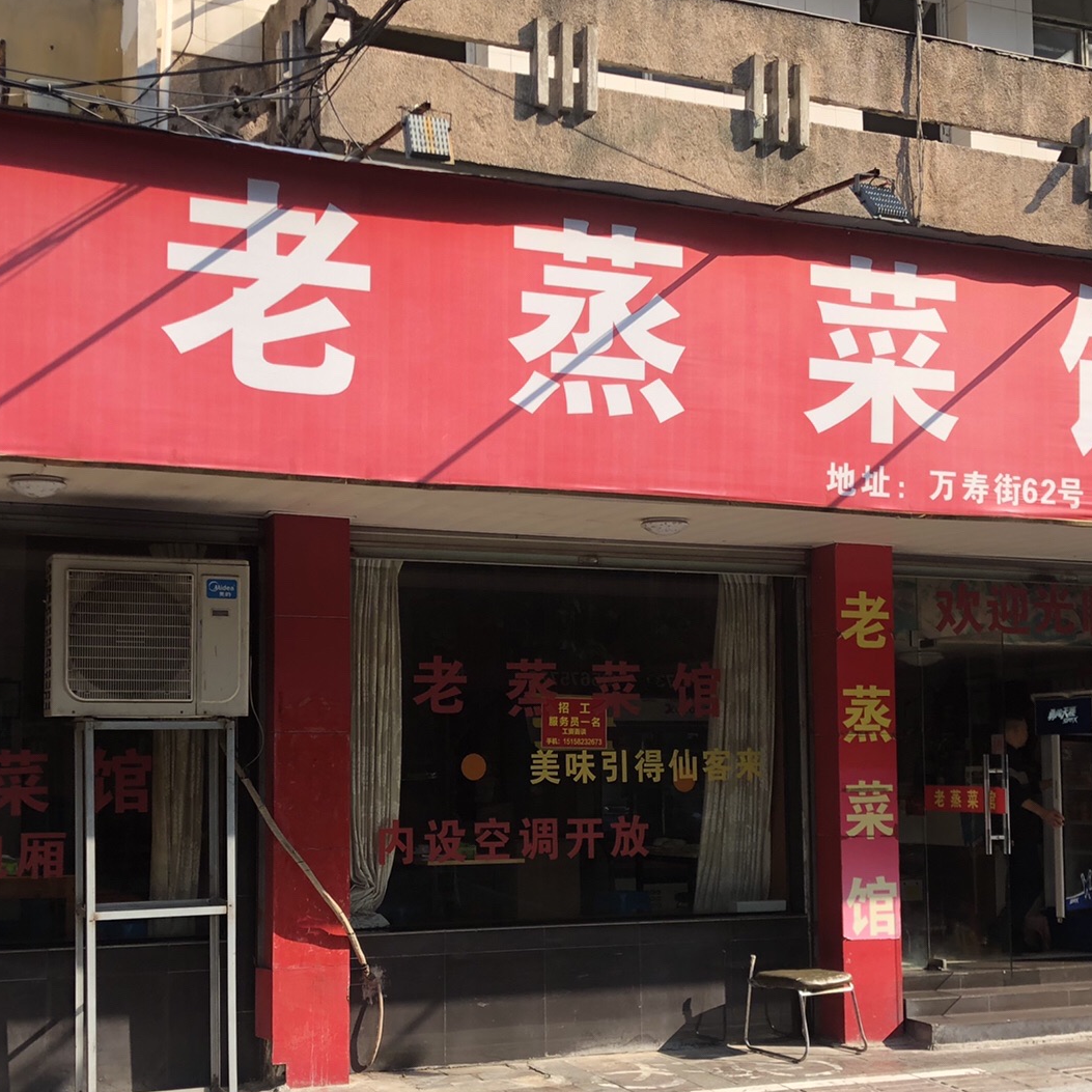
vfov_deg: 35.9
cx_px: 541
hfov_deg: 36.1
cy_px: 683
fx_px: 1677
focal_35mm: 47
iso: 20
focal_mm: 4
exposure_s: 1/448
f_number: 1.8
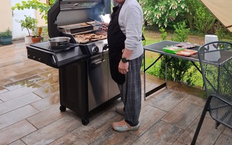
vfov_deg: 36.6
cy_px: 22
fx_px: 209
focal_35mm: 33
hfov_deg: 58.1
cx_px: 116
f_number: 1.8
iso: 64
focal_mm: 5.54
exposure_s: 1/100
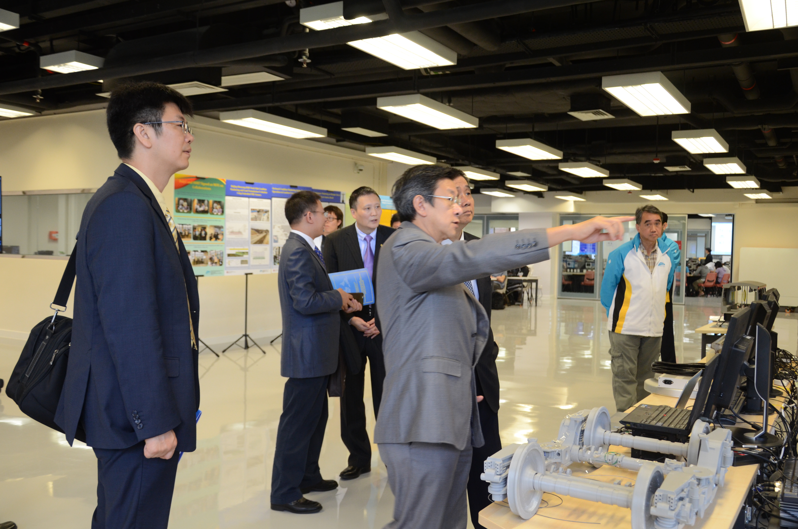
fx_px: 730
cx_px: 399
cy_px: 264
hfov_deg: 57.3
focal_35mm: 33
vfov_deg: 39.8
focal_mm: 22
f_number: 4
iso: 800
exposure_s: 1/60
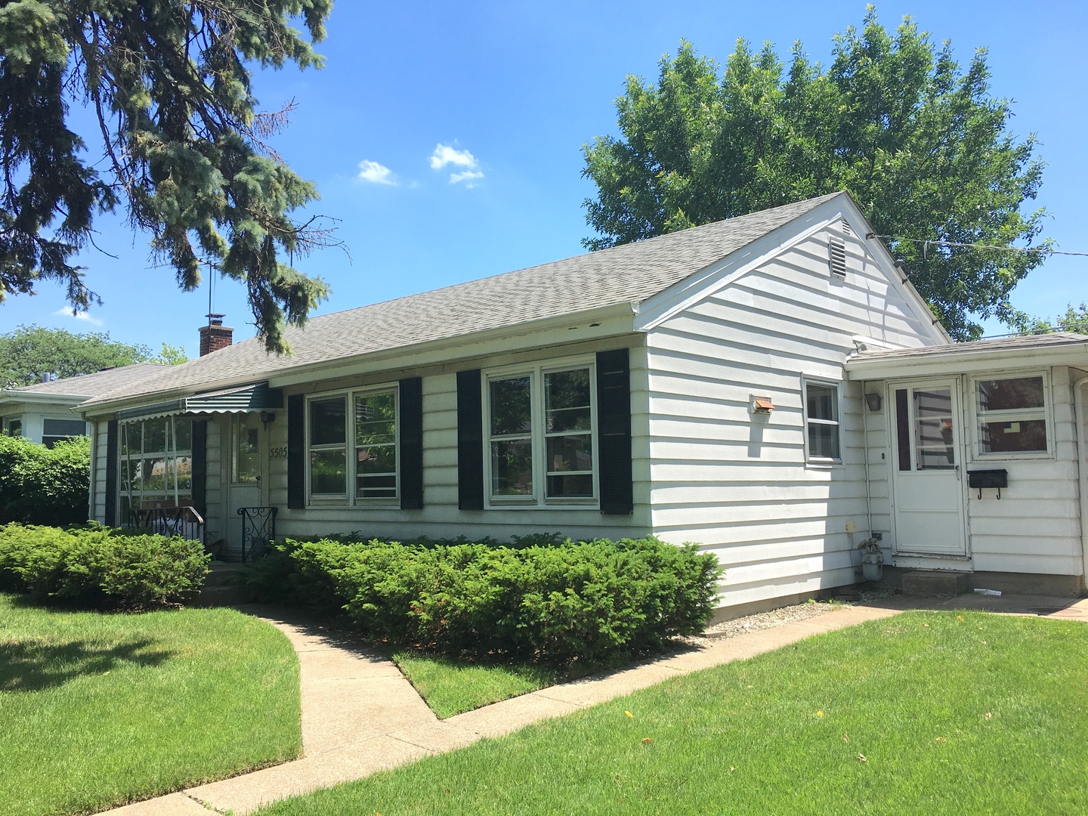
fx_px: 911
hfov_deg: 61.7
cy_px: 408
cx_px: 544
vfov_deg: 48.2
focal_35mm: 29
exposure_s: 1/1099
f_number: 2.2
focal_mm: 4.15
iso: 25
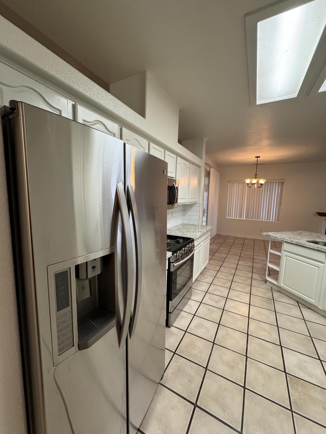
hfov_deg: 85.7
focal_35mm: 14
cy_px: 217
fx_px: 176
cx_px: 163
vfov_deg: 102.1
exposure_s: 1/60
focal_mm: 2.22
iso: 250
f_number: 2.2
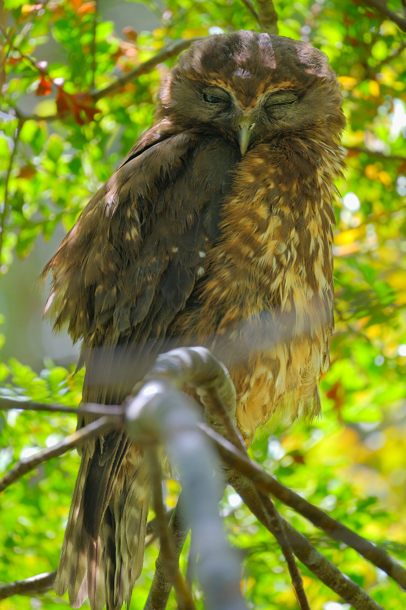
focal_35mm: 657
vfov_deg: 3.1
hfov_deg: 2.1
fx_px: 11112
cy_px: 306
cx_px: 211
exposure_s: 1/85
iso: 640
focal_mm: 400
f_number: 5.6
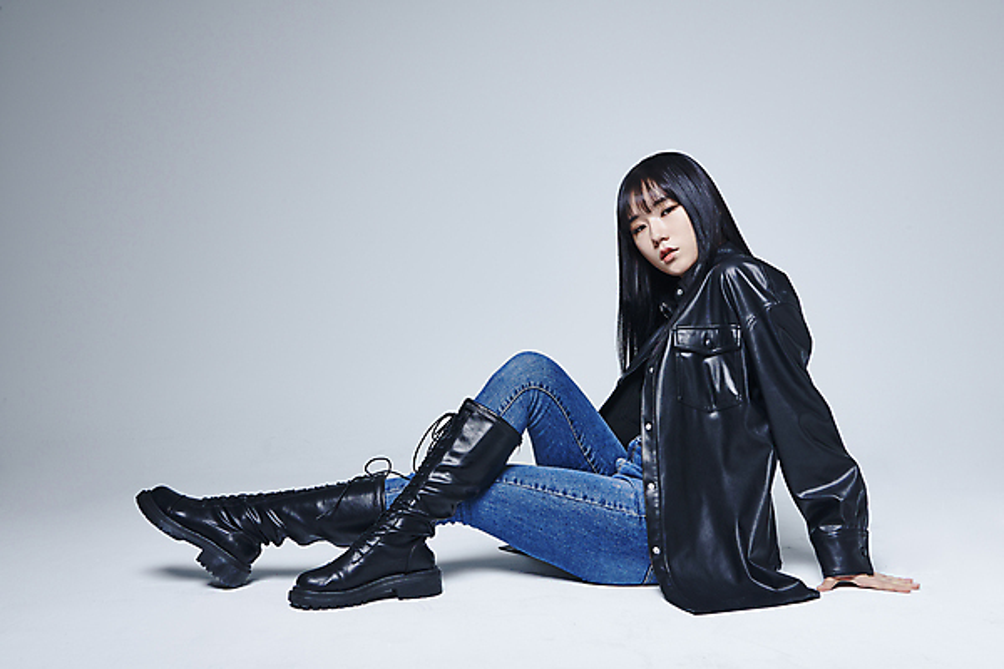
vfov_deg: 33.4
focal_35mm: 40
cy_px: 334
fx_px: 1115
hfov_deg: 48.5
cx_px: 502
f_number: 14
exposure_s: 1/200
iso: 125
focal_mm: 40
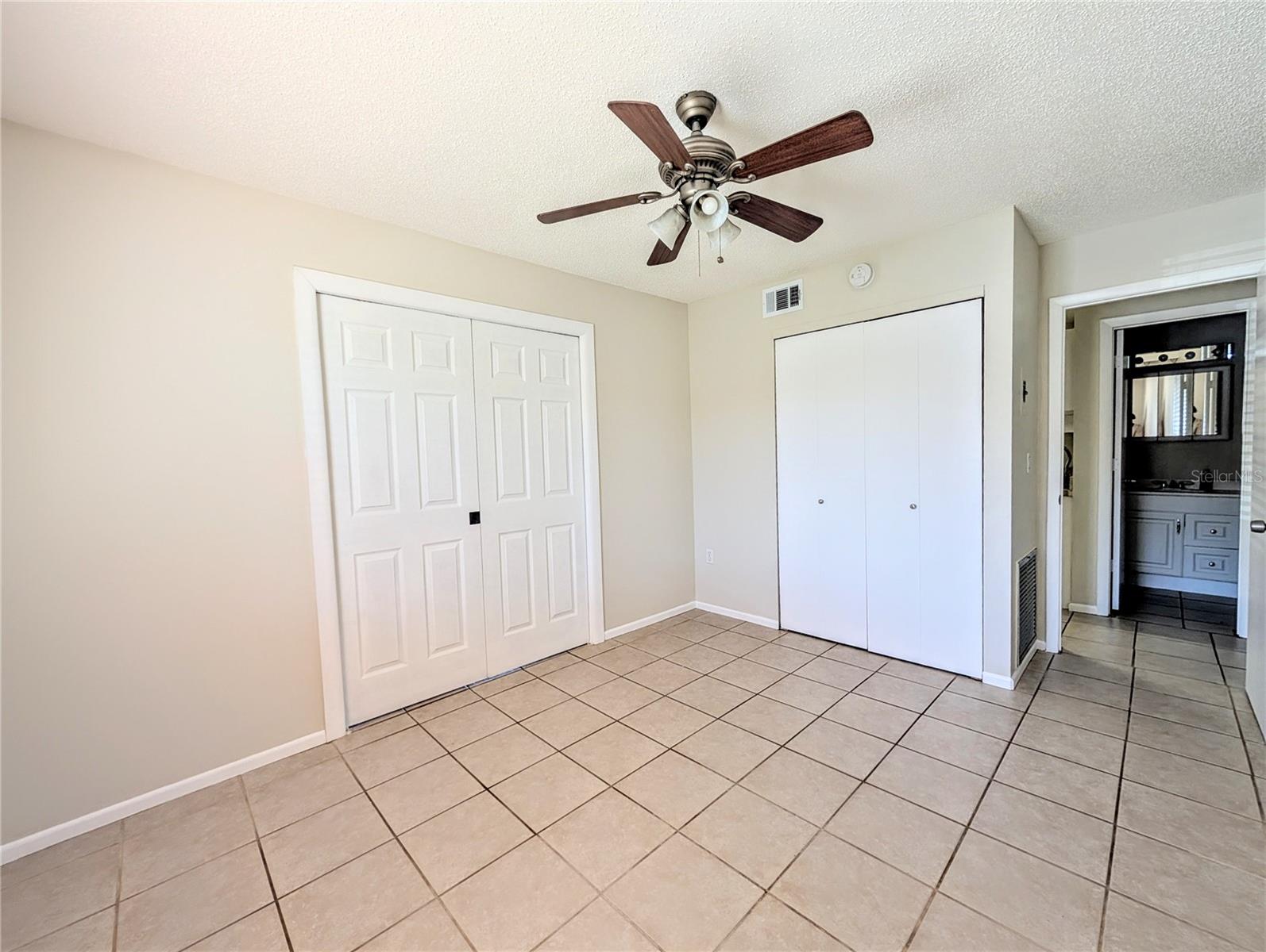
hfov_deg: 110.5
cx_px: 633
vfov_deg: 94.6
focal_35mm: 12
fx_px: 439
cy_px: 476
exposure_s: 1/74.9
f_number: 1.7
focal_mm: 2.02
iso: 71
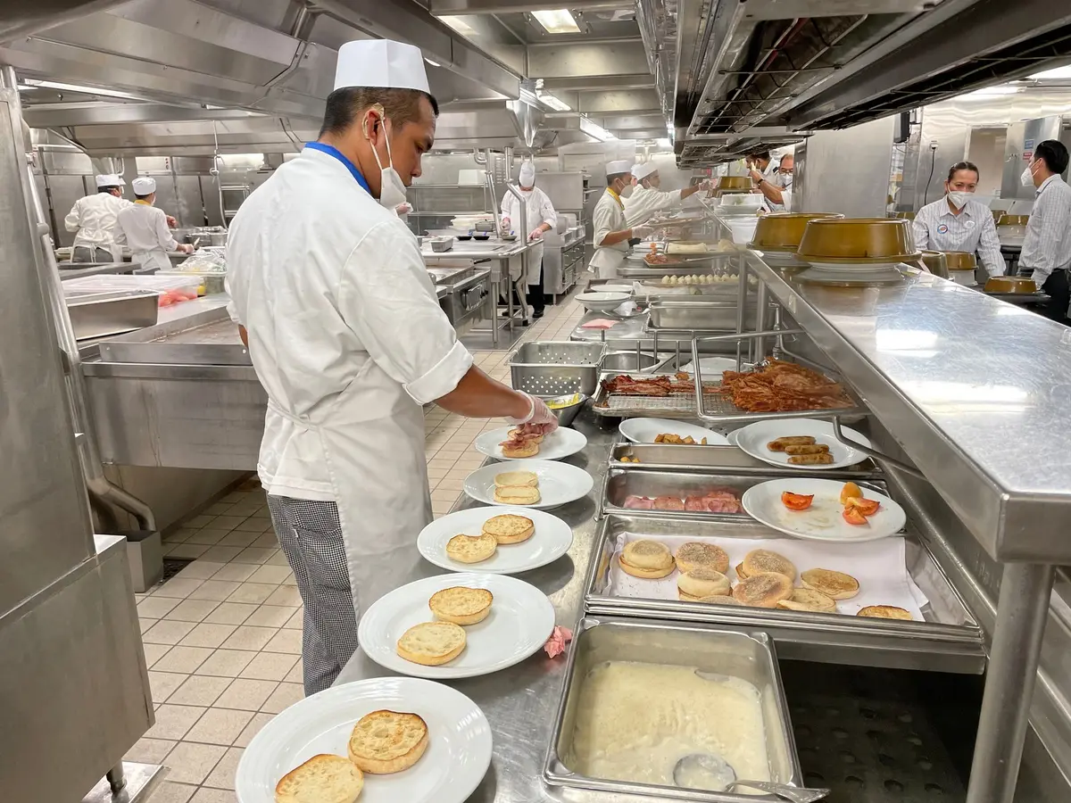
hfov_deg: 67.3
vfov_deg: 53.1
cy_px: 402
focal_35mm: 26
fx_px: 804
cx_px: 536
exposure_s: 1/60
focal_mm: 4.2
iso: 64
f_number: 1.6
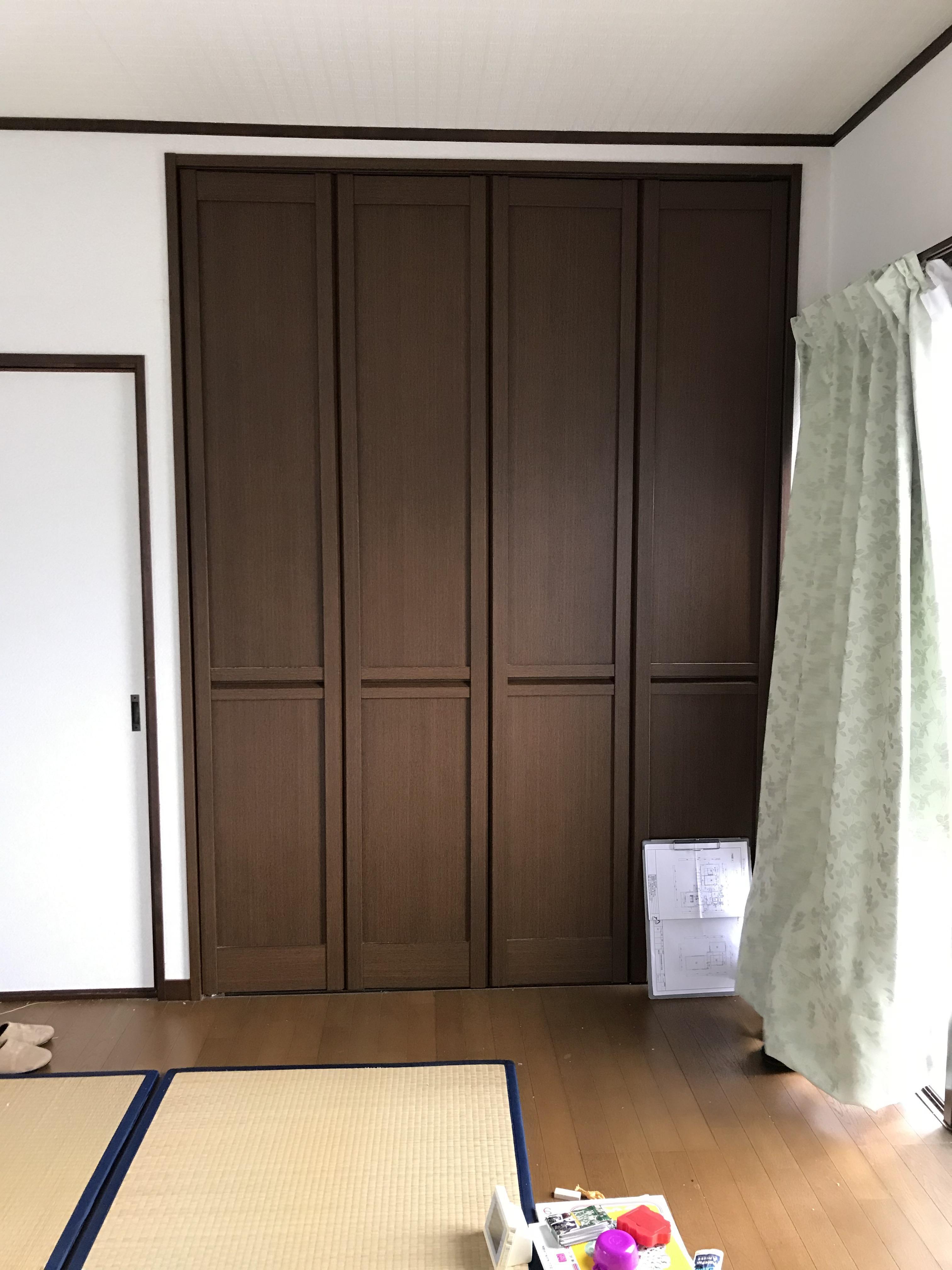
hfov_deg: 49.7
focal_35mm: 28
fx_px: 1027
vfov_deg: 63.4
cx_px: 476
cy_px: 635
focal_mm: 4
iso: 50
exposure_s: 1/15
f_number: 1.8
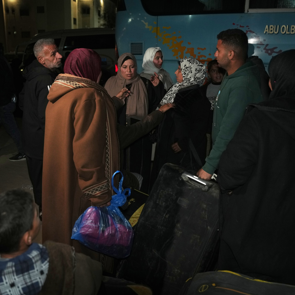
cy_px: 149
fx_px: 299
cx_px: 154
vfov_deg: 52.5
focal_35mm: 31
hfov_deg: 52.5
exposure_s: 1/200
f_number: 2.8
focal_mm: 24
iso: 1600
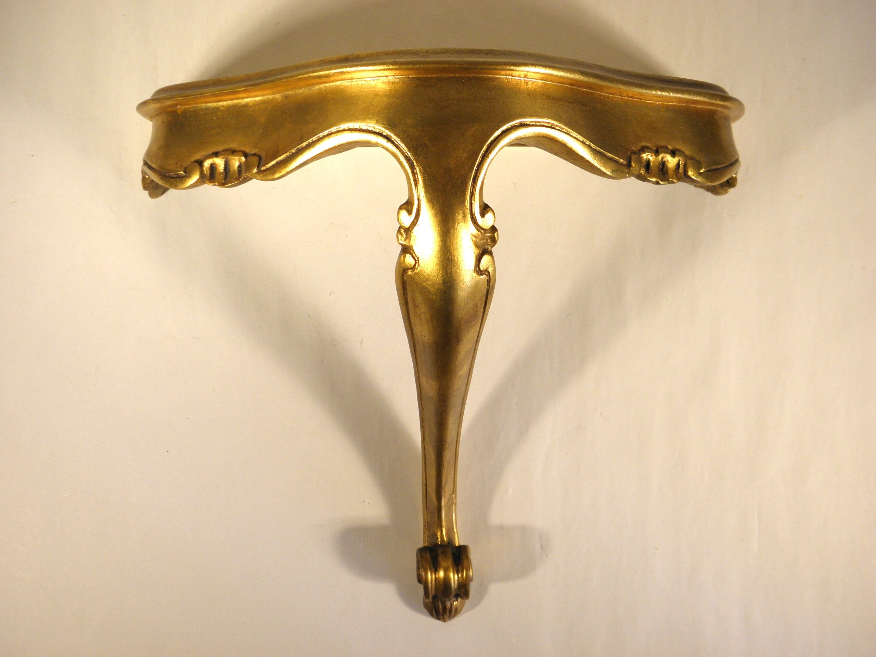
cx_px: 438
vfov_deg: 36.8
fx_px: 987
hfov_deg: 47.9
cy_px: 328
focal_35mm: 39
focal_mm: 7.1
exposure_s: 1/80
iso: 100
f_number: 3.8
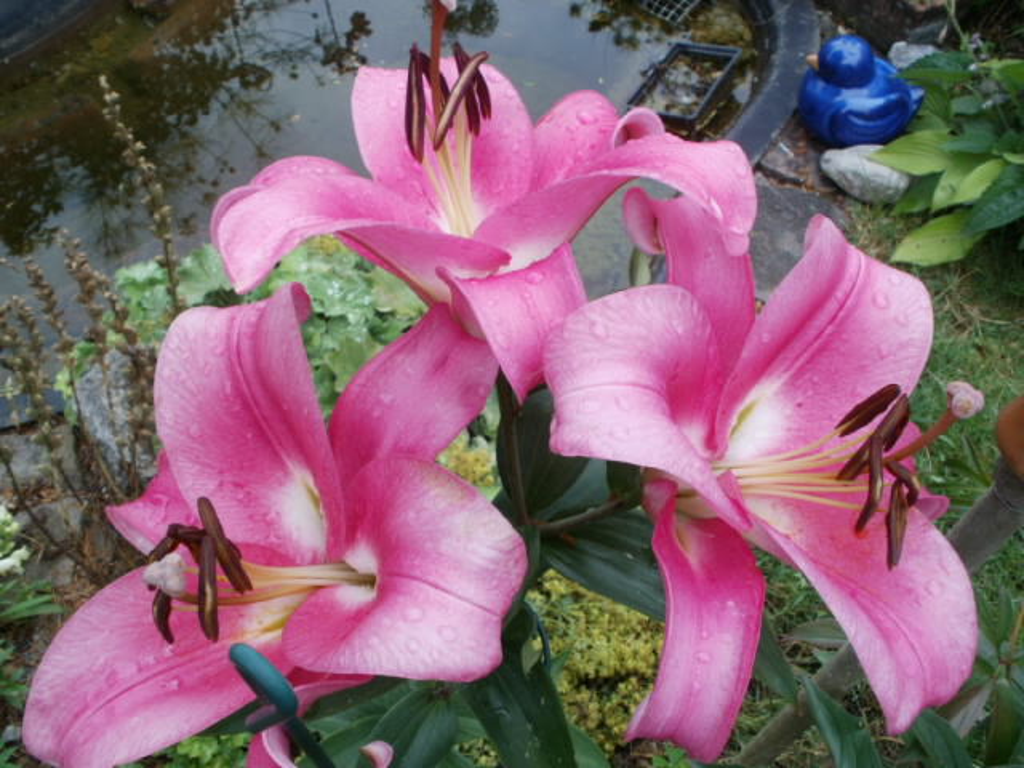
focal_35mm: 36
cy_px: 384
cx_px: 512
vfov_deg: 39.7
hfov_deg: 51.4
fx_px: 1065
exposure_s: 1/160
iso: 100
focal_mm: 6.3
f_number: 5.6
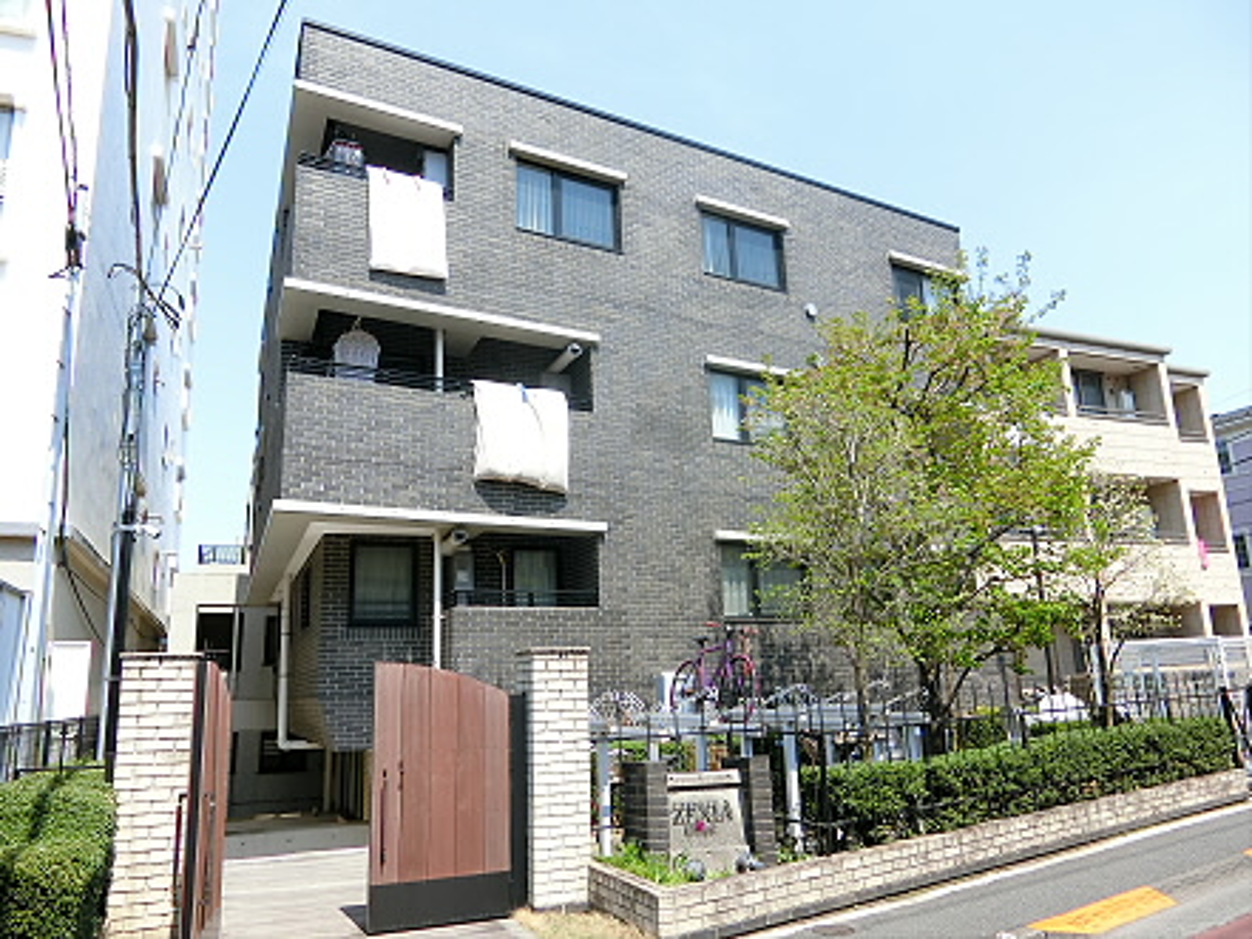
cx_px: 626
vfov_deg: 54.9
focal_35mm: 25
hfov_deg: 69.4
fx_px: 904
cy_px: 470
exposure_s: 1/640
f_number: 2.8
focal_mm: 5.4
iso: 80
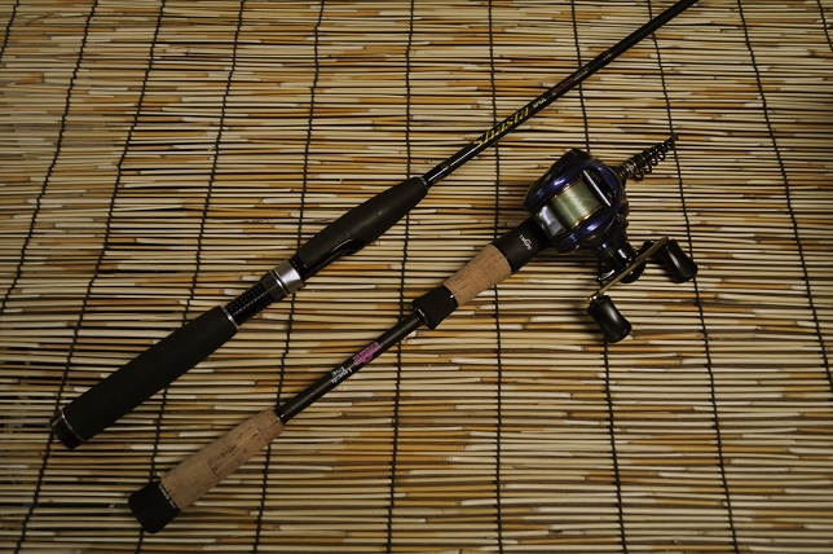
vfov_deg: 36.8
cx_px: 416
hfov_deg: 53.2
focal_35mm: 36
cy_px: 277
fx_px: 832
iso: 500
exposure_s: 1/60
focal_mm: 24
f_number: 4
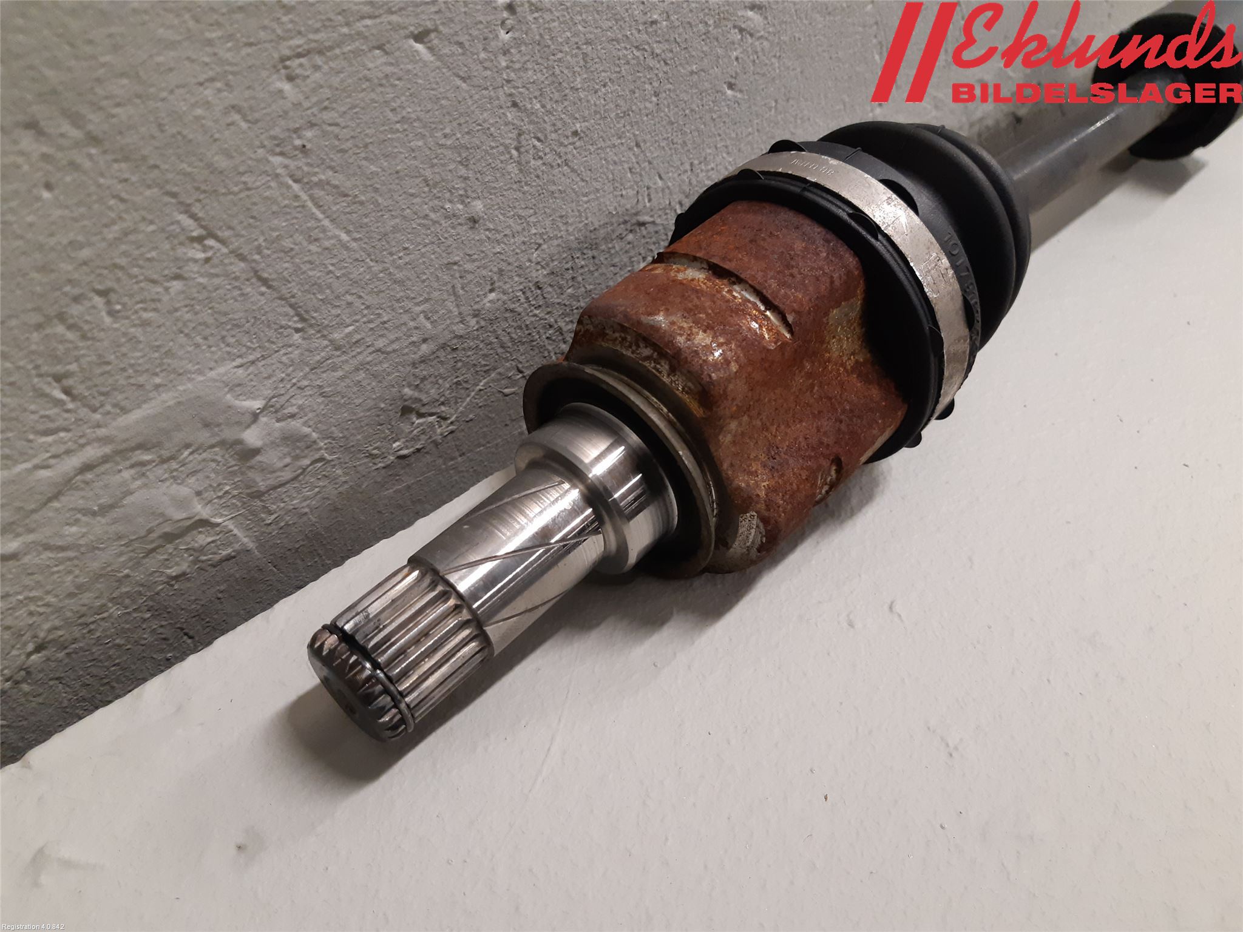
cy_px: 466
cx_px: 622
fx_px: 934
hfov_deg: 67.3
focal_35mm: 26
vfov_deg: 53.1
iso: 200
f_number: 1.7
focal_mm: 3.93
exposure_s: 1/50
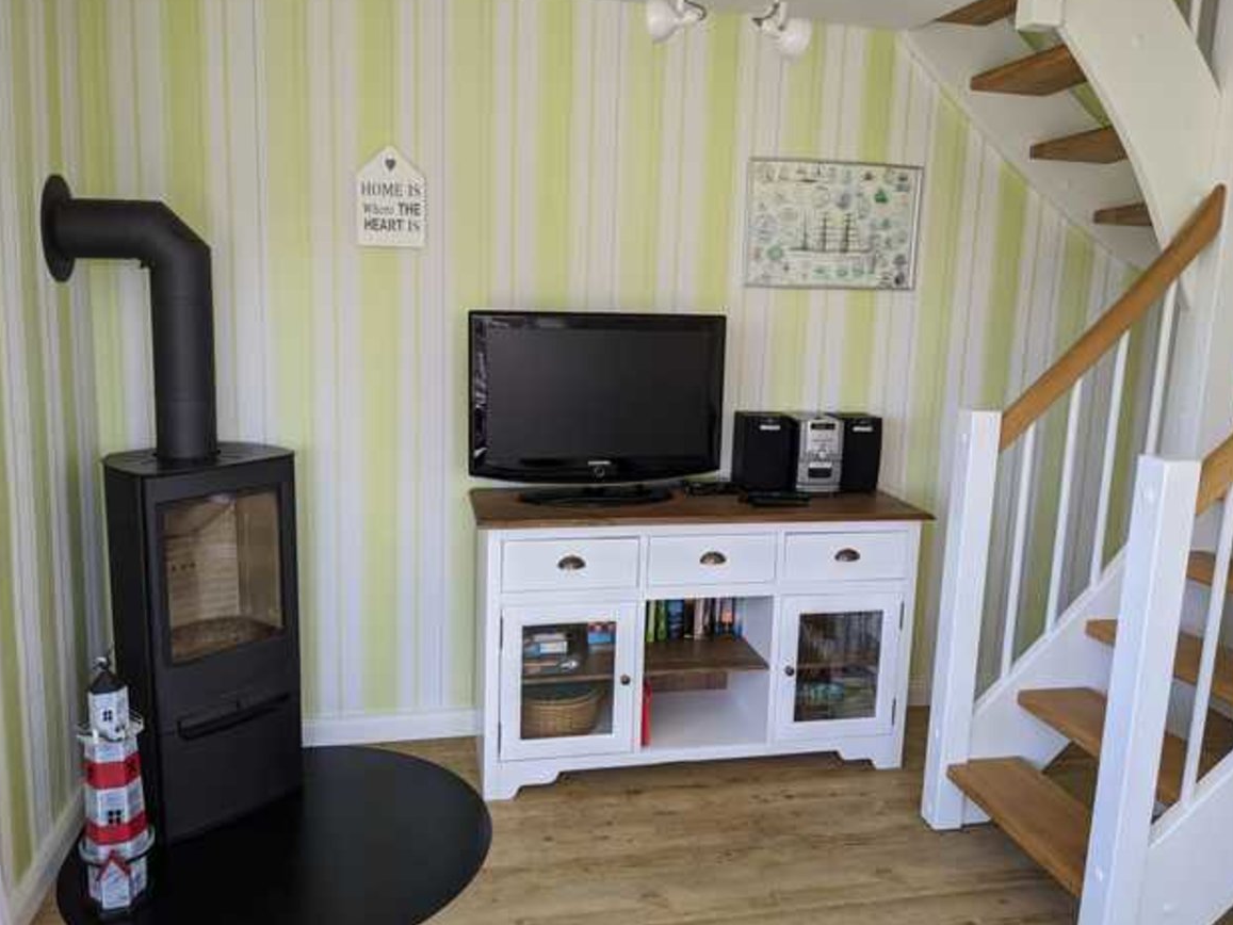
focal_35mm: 28
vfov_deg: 49.7
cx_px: 620
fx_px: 997
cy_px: 450
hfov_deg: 63.4
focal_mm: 4.38
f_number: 1.73
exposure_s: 1/96.6
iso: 55
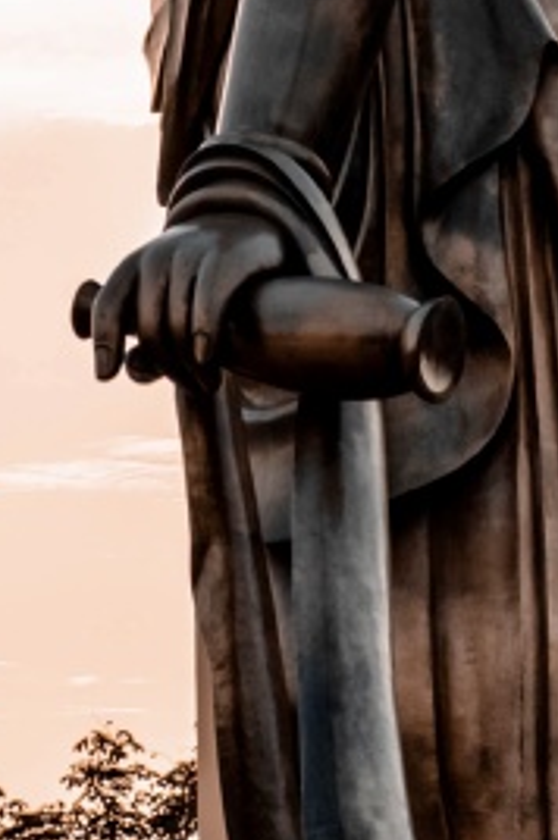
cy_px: -445
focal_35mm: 372
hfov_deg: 3.7
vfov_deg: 5.5
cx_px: 207
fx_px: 8671
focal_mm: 55
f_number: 4
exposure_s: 1/180
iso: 200
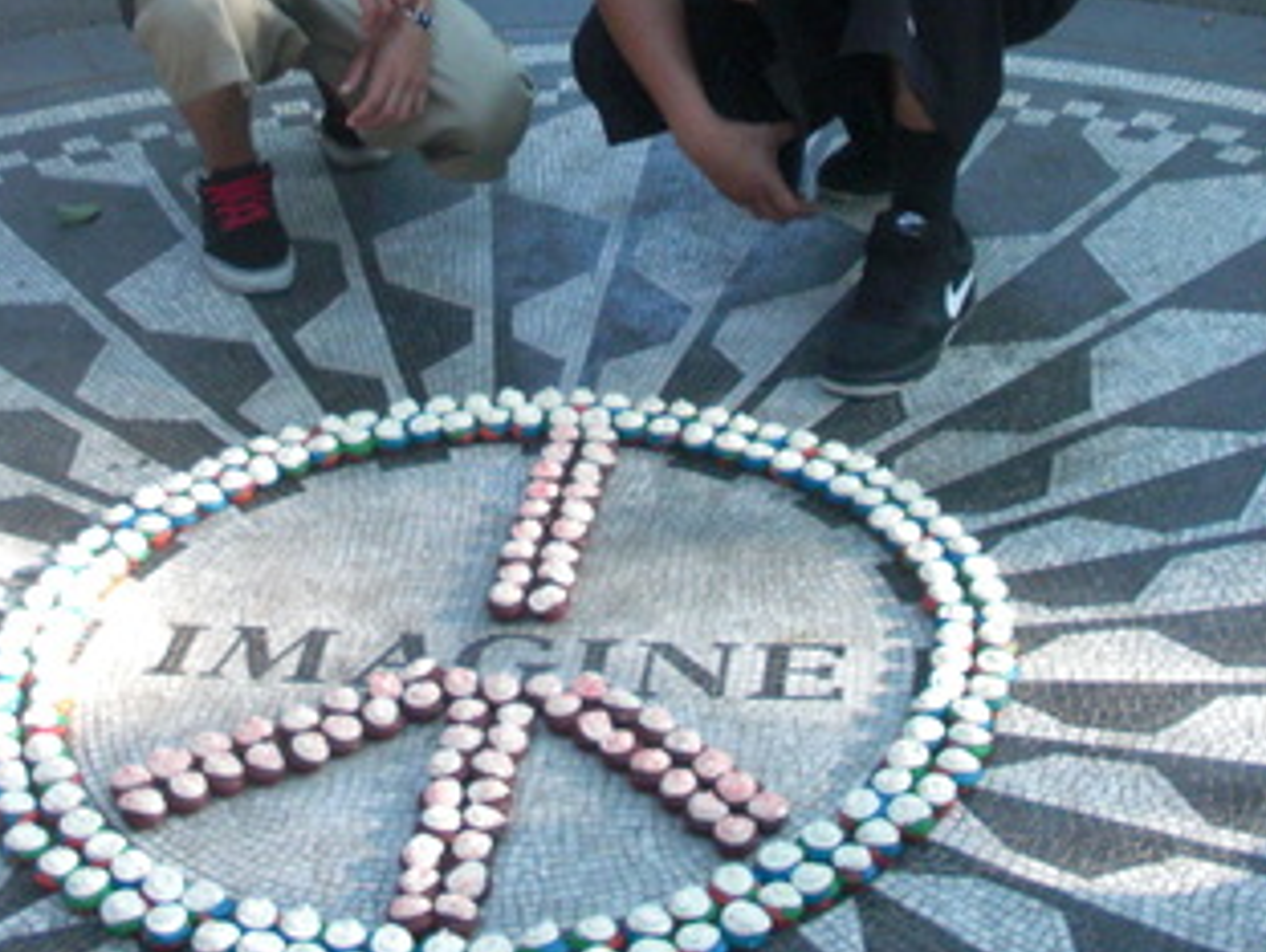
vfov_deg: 19.4
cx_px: 545
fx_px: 2710
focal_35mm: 74
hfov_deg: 26.3
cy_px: 16
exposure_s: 1/100
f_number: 2.8
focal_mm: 6.3
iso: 200
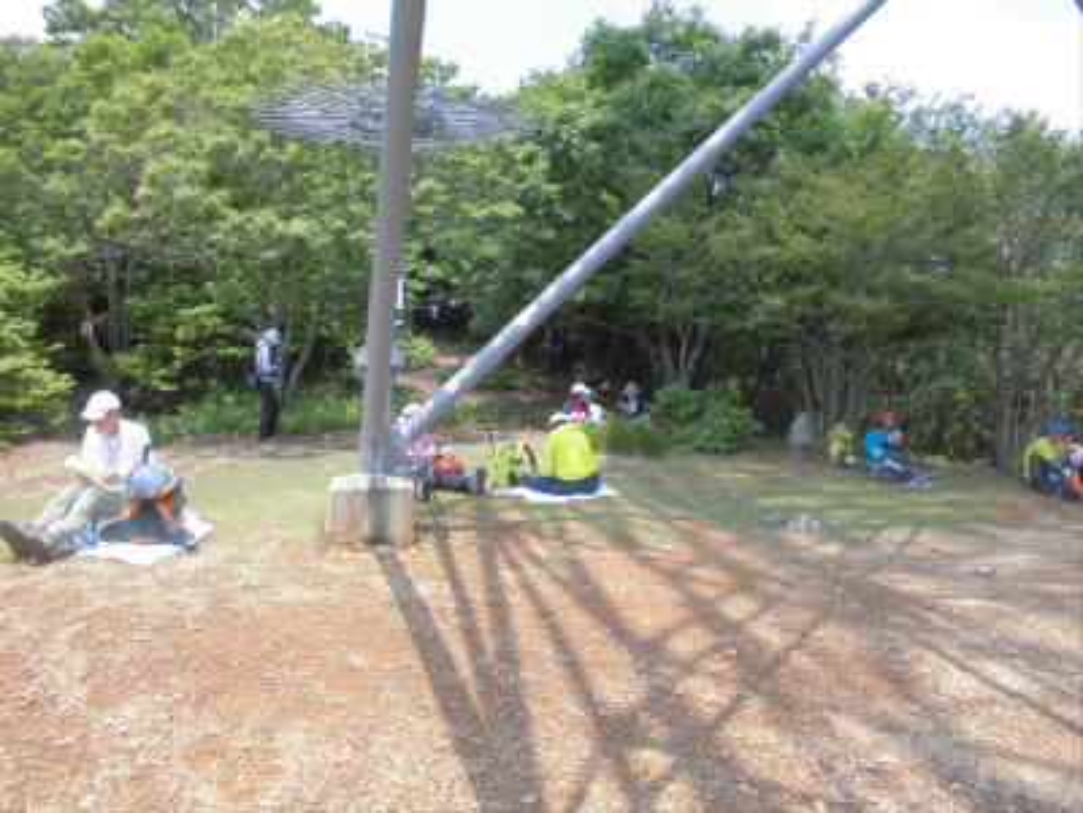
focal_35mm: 26
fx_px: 813
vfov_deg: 53.1
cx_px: 542
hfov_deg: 67.3
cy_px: 406
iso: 100
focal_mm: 4.6
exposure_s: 1/250
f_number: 3.5
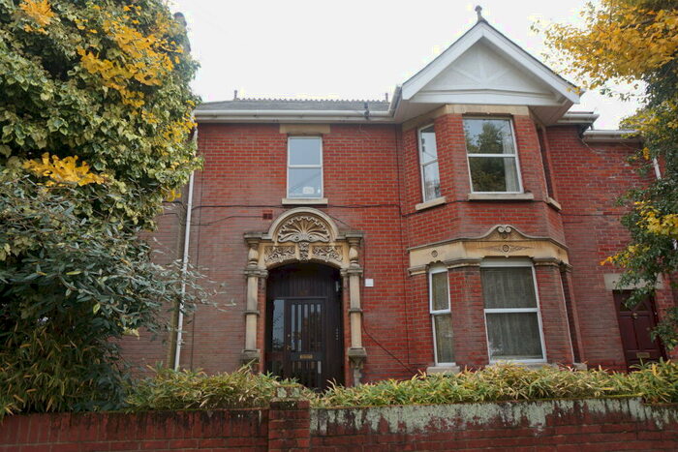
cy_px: 226
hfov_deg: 73.7
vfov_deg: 53.2
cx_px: 339
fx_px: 452
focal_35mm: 24
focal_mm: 16
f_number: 4.5
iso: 100
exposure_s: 1/80
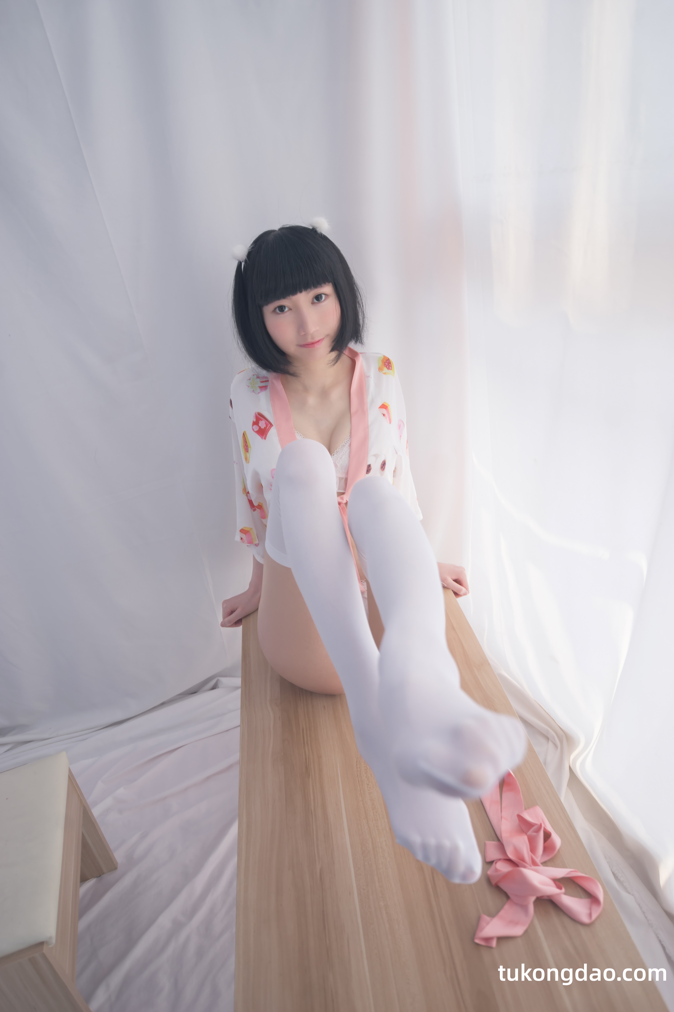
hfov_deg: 53.1
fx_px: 674
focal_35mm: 24
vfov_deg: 73.7
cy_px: 506
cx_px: 337
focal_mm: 24
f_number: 4
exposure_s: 1/50
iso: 160
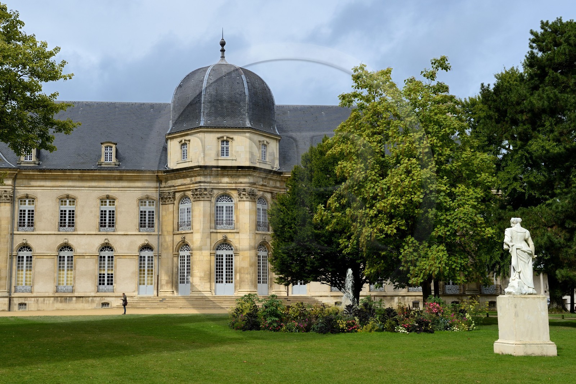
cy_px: 192
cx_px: 288
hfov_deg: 50.7
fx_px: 608
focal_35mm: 38
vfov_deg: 35.0
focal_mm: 38
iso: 200
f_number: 11
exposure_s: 1/250
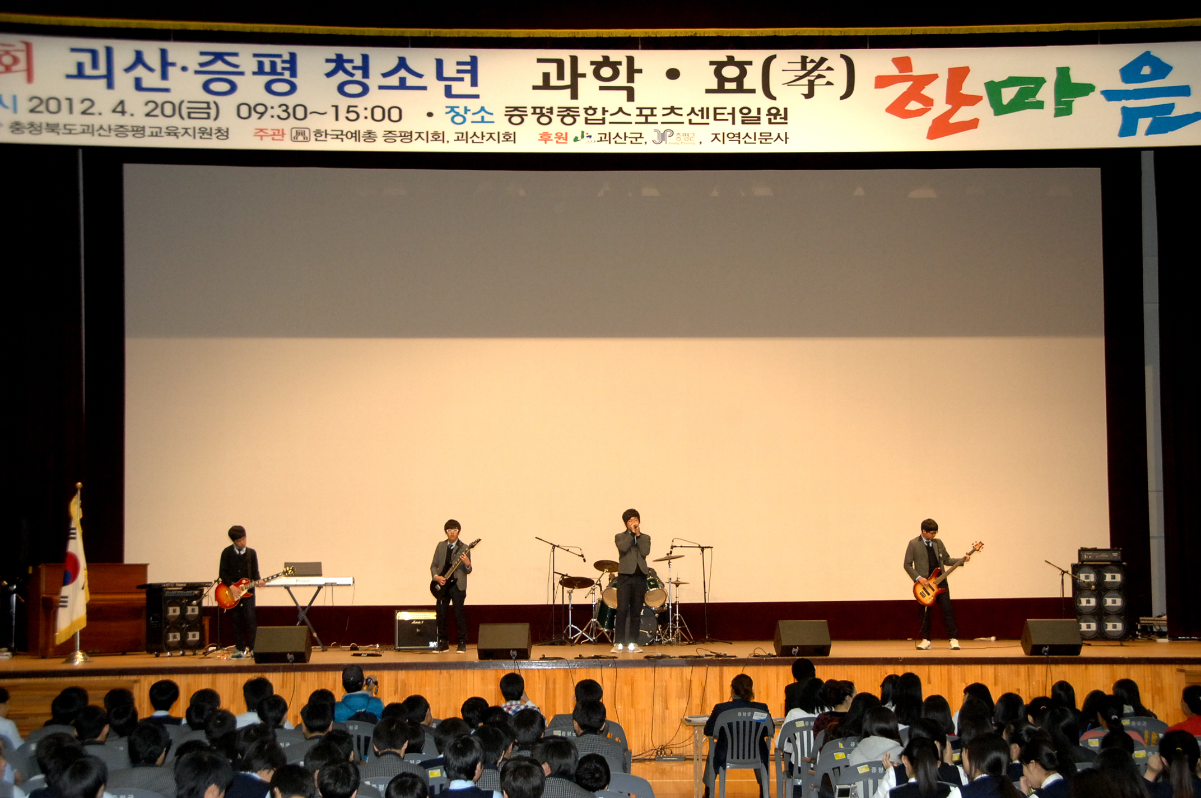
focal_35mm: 52
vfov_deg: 25.7
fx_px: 1749
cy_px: 399
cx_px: 600
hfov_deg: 37.9
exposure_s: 1/60
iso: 800
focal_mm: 35
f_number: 6.7
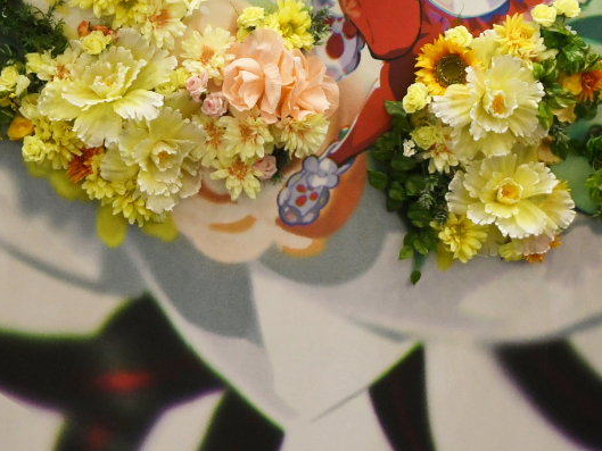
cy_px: -106
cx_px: 313
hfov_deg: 17.8
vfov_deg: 13.0
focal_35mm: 110
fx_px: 1922
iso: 1000
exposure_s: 1/640
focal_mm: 25
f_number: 4.5
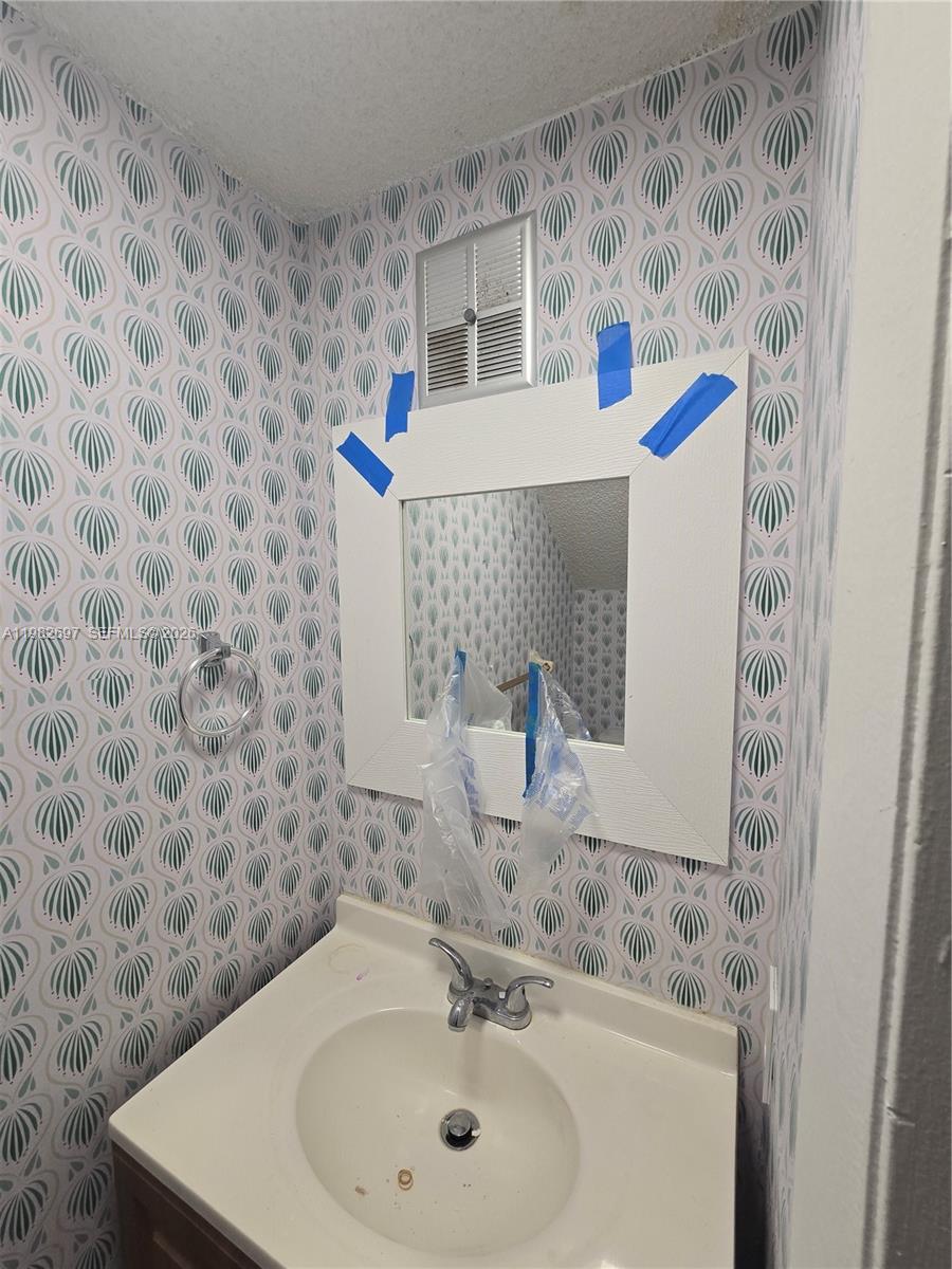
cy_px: 634
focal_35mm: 13
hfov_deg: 89.9
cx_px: 476
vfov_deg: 106.2
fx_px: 477
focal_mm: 2.2
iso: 80
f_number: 2.2
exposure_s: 1/120
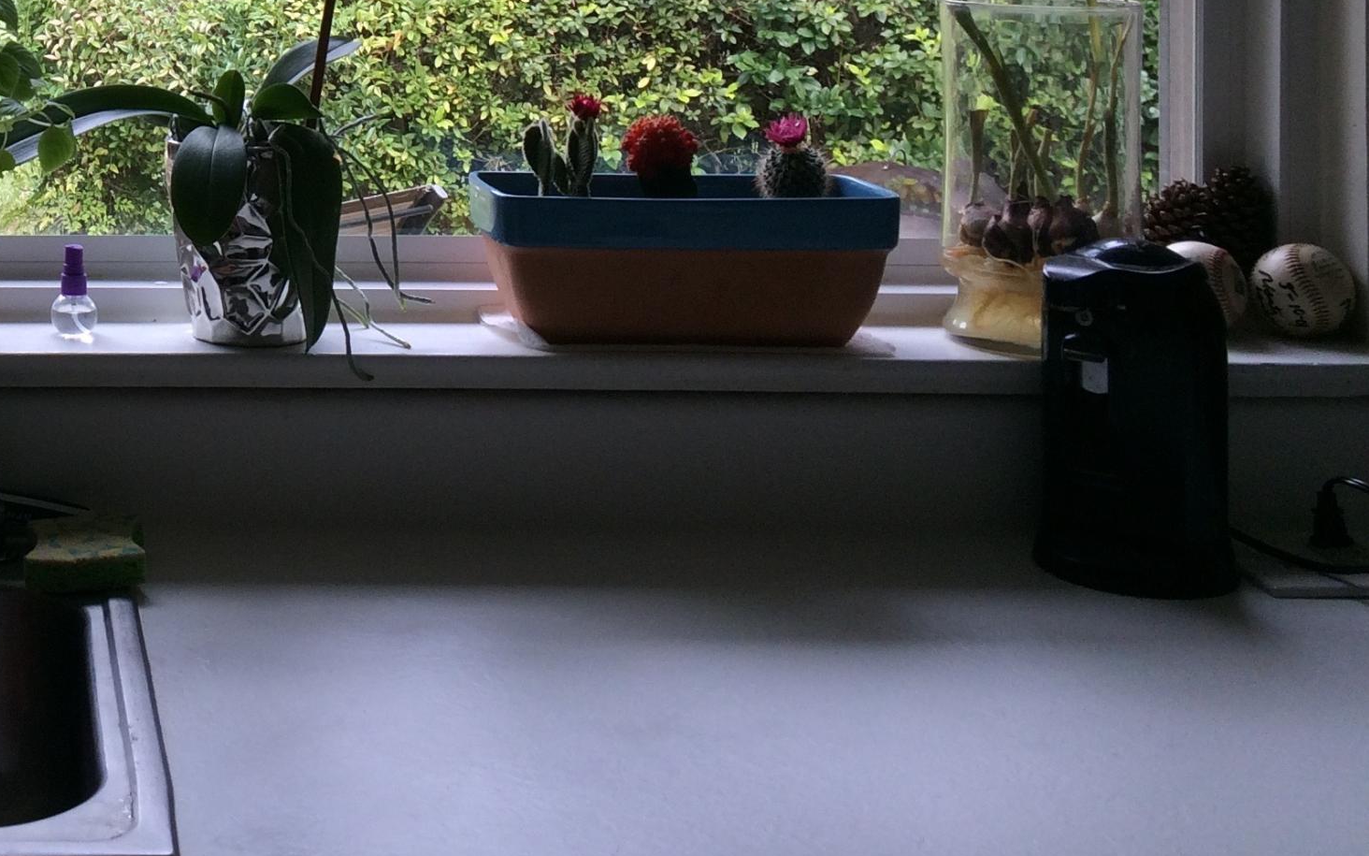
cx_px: -31
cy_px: -168
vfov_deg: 19.4
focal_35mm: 63
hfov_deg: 30.0
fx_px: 2351
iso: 40
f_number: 2.2
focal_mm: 4.15
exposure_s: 1/120
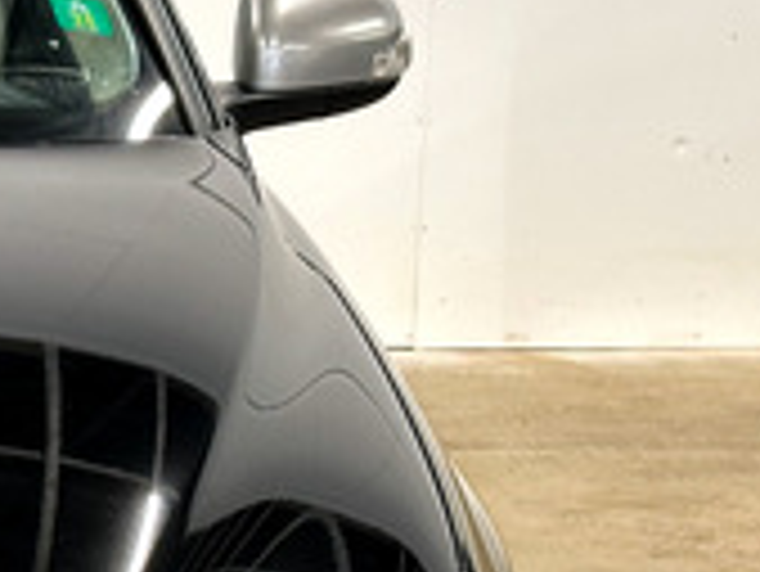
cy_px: 554
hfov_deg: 10.9
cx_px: -558
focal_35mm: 170
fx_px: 3735
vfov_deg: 8.7
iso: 200
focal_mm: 6.86
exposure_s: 1/35
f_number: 1.8
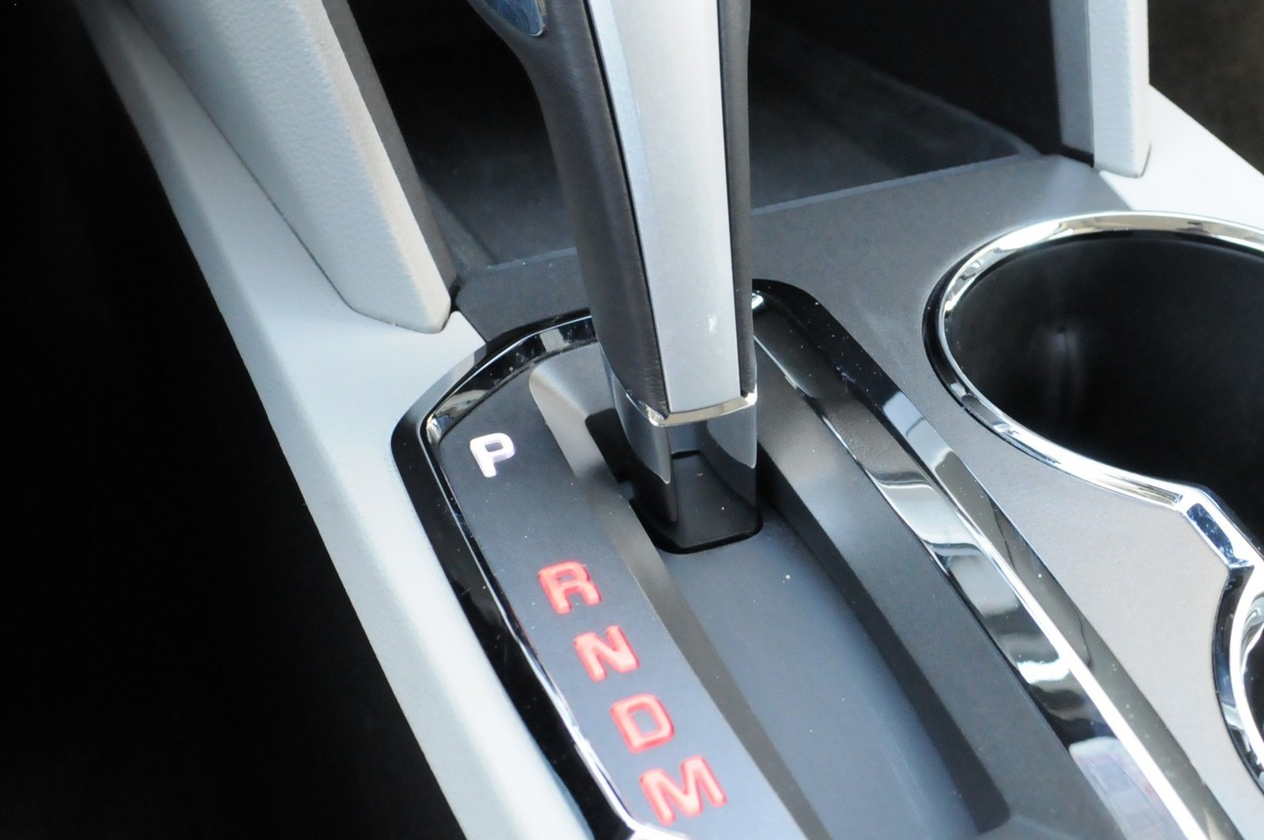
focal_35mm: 60
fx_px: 2105
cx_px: 948
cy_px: 409
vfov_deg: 22.6
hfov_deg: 32.8
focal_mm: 22
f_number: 7.1
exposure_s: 1/100
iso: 2000
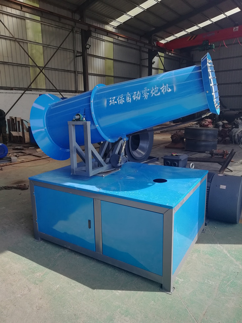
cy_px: 162
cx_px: 121
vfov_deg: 67.3
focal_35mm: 26
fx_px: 242
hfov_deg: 53.1
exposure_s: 1/262
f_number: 2.2
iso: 50
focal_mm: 3.46
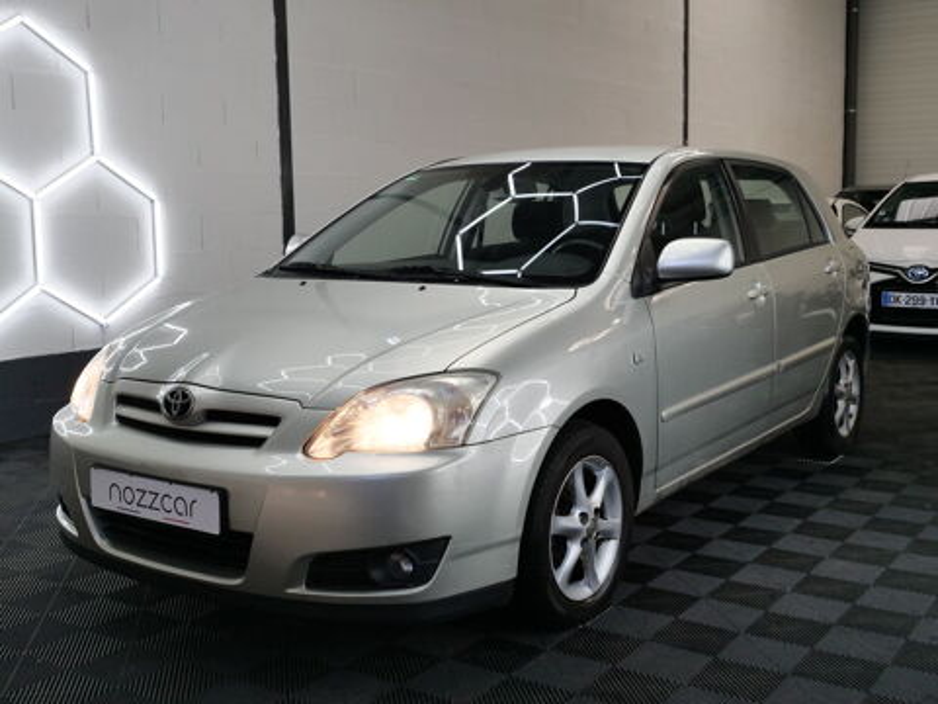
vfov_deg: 36.0
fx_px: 1084
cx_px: 469
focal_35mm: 40
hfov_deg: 46.8
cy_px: 352
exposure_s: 1/60
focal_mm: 20
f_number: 6.3
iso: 800
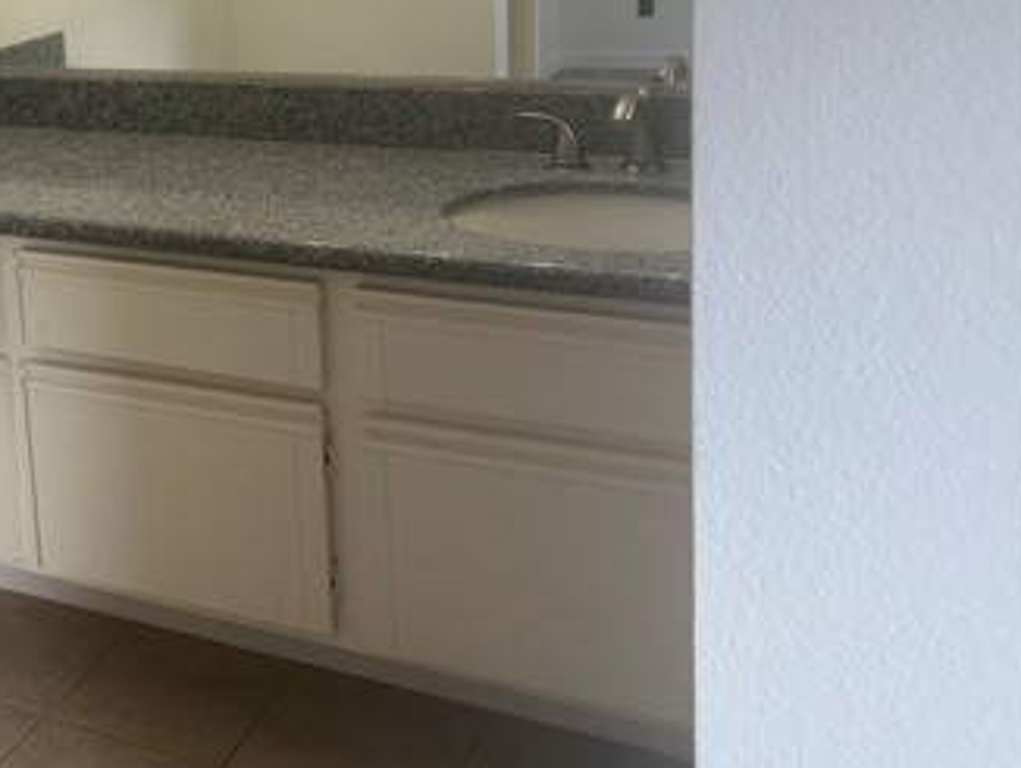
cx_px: 38
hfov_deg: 34.6
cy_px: 94
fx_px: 1505
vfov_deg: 27.7
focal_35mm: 51
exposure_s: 1/120
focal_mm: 5.96
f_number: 1.6
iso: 80
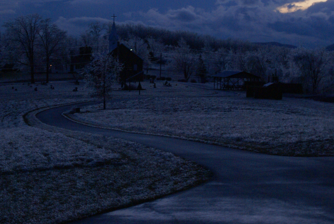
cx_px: 88
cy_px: 54
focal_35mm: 117
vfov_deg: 11.7
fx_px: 1087
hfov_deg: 17.4
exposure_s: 1/20
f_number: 5.6
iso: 800
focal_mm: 50
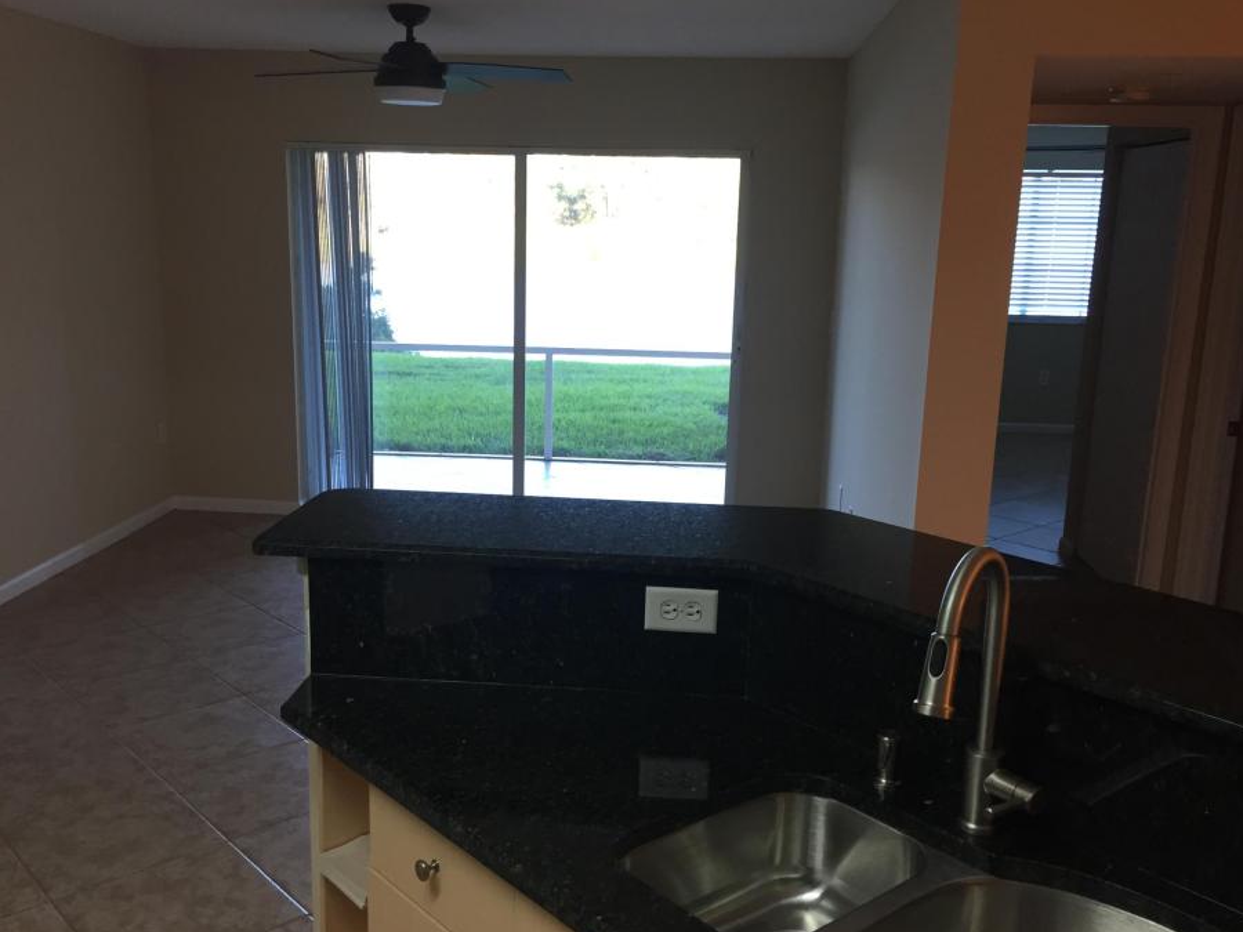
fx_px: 1185
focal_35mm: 33
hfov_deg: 55.3
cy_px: 482
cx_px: 608
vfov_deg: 42.9
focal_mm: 4.15
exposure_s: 1/30
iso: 40
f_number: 2.2
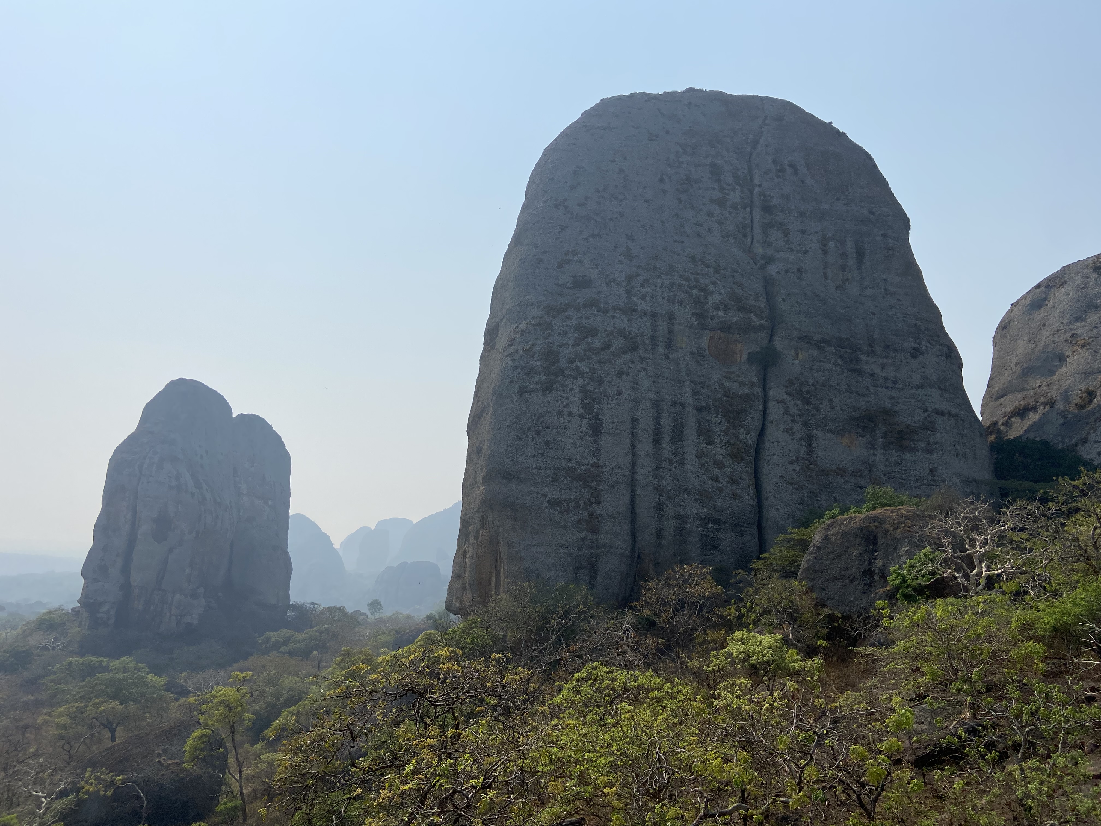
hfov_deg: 67.3
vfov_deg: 53.1
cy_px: 413
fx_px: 827
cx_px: 550
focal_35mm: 26
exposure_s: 1/7692
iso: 32
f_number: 1.8
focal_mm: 4.25
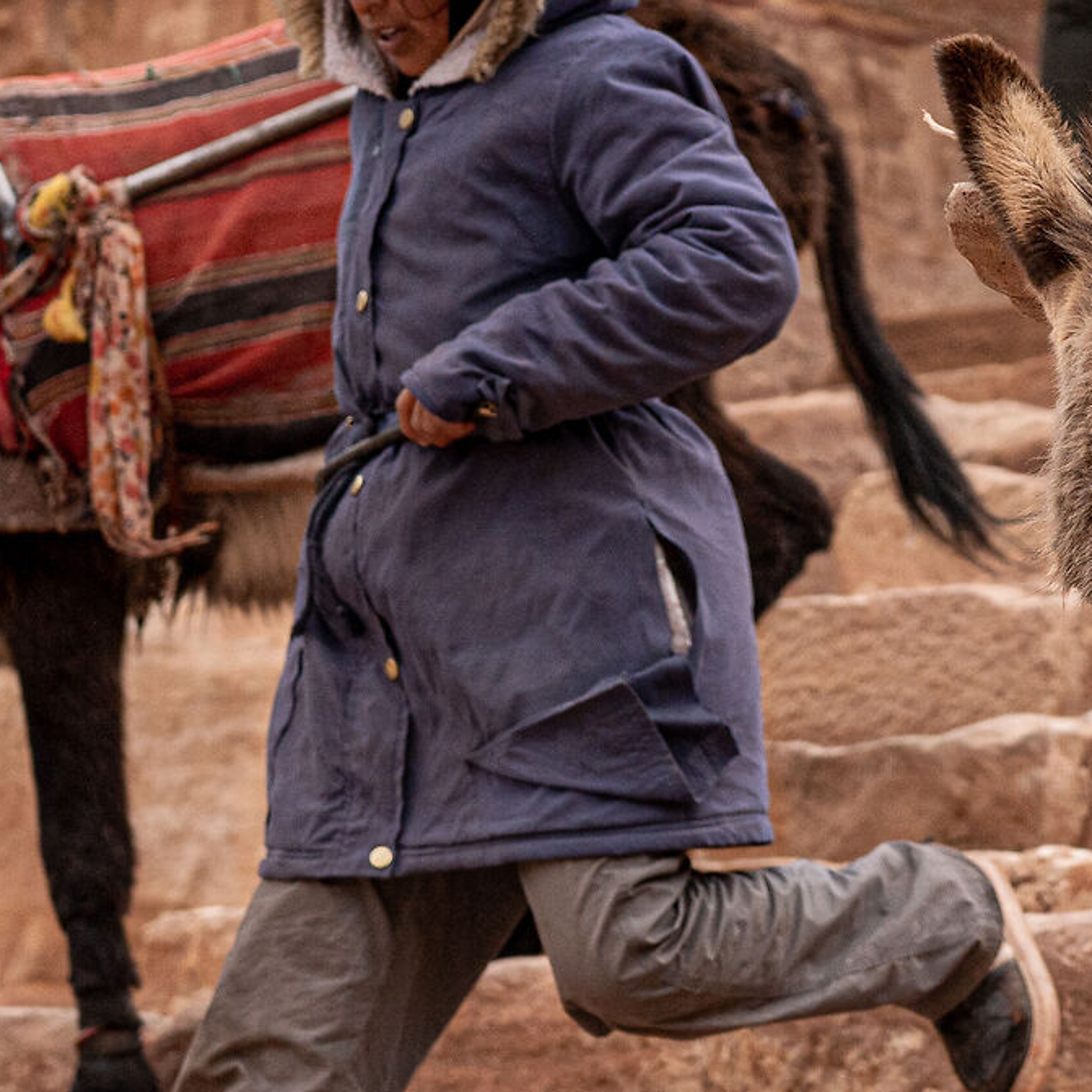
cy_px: 335
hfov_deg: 7.6
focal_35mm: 228
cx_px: 1059
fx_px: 8137
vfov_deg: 7.7
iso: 400
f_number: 3.5
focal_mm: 75
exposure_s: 1/5000
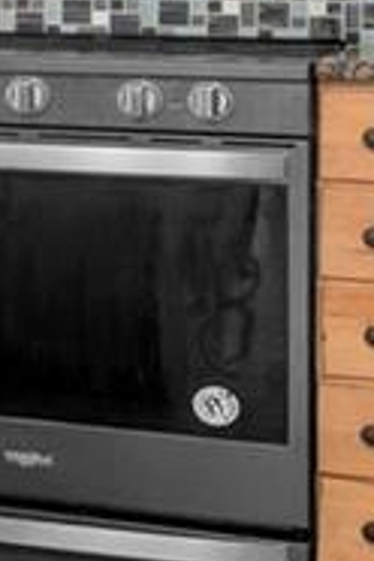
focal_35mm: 155
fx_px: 2415
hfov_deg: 6.0
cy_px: 66
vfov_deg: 13.1
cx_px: -1478
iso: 400
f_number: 7.1
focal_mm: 12
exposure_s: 1/60
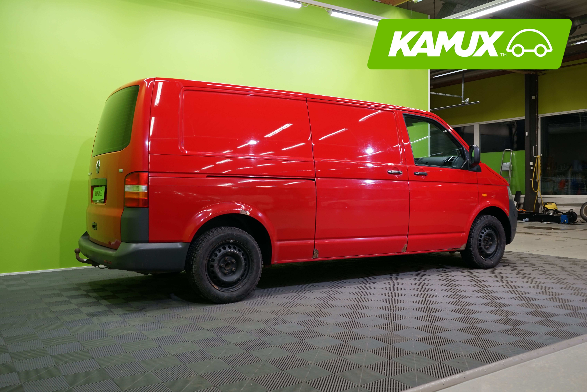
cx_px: 294
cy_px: 196
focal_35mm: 32
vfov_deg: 41.1
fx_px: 522
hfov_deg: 58.7
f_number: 5
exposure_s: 1/30
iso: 500
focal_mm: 32
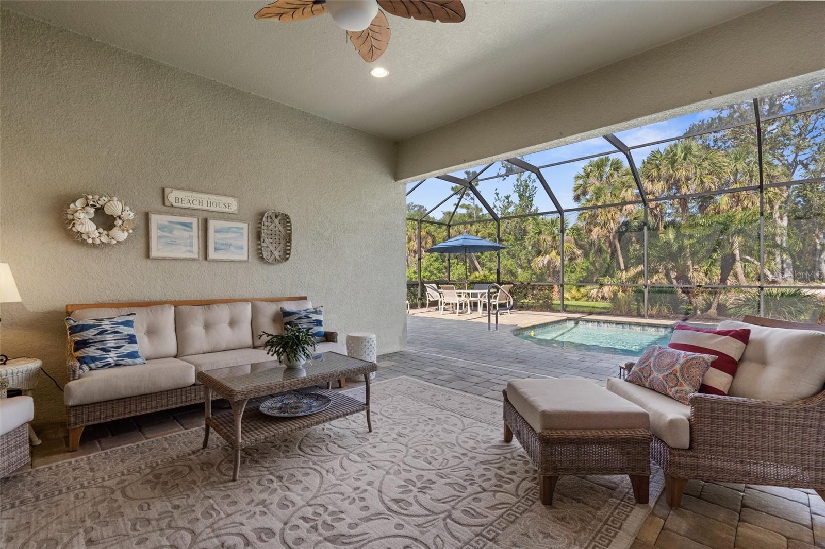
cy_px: 274
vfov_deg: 73.7
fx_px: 367
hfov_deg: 96.7
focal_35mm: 16
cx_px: 412
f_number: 8
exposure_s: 1/1000
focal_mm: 16
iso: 400
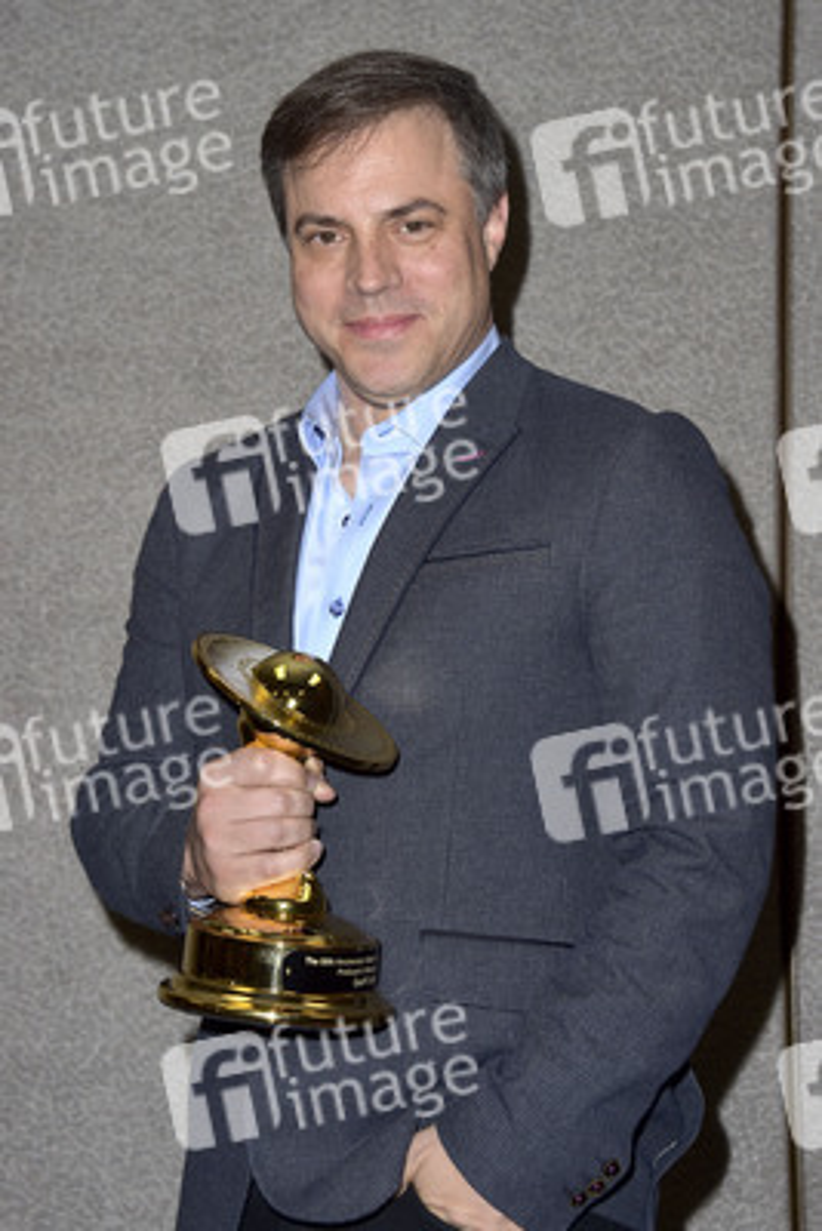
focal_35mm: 72
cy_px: 616
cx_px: 411
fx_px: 2464
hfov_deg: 18.9
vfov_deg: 28.1
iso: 500
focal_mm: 72
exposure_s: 1/250
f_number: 6.3
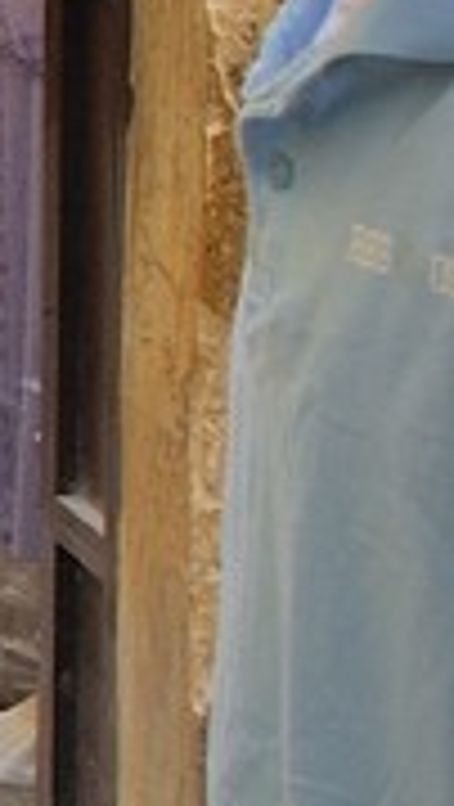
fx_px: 5188
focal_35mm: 243
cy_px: -261
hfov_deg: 3.8
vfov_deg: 8.7
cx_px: -2634
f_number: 6.3
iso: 400
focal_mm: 26
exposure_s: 1/160
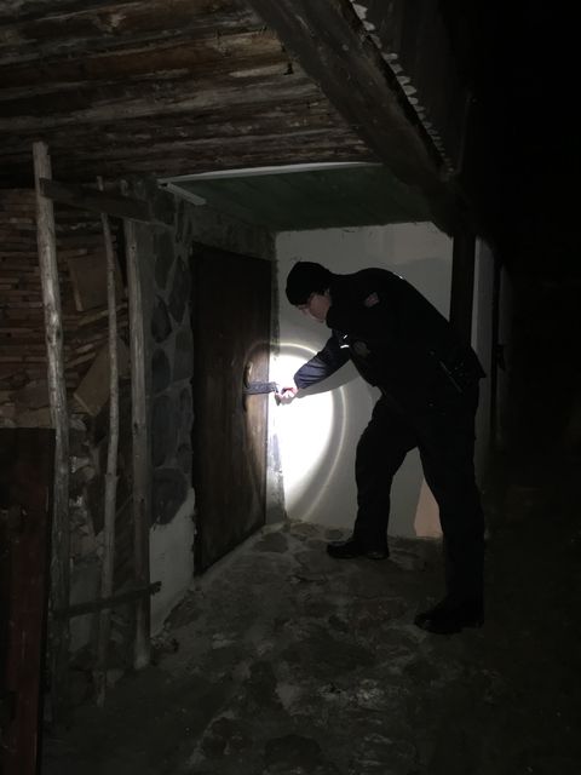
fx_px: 649
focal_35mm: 29
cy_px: 388
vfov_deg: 61.7
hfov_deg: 48.2
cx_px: 290
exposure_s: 1/17
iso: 160
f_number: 2.2
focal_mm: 4.15
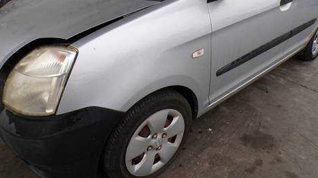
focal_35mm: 27
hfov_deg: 69.9
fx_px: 228
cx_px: 161
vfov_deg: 42.4
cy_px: 62
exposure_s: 1/90
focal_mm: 4.3
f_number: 5.8
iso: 100
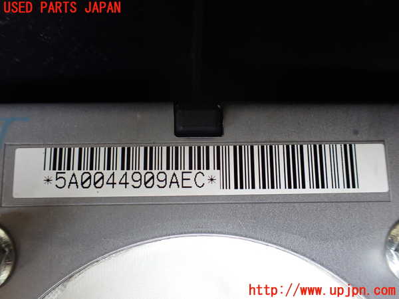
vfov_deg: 46.8
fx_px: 346
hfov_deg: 60.0
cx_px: 200
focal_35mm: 30
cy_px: 150
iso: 320
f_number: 2.3
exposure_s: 1/125
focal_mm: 5.4
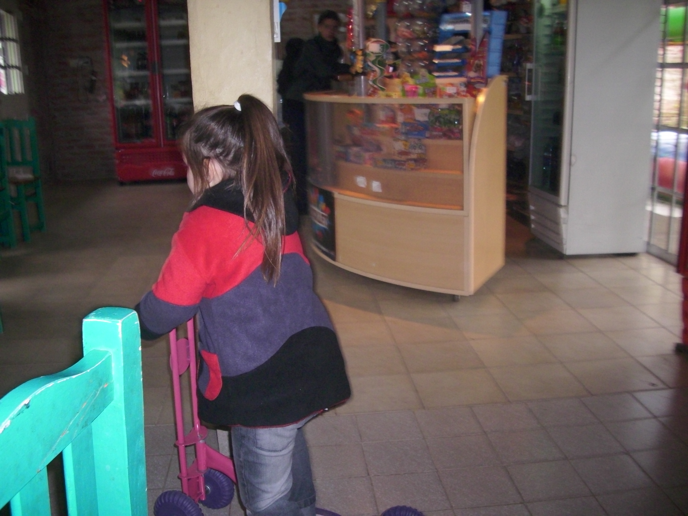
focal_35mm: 31
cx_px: 344
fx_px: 616
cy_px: 258
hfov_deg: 58.4
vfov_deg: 45.4
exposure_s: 1/30
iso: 200
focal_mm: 6.2
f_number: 2.8
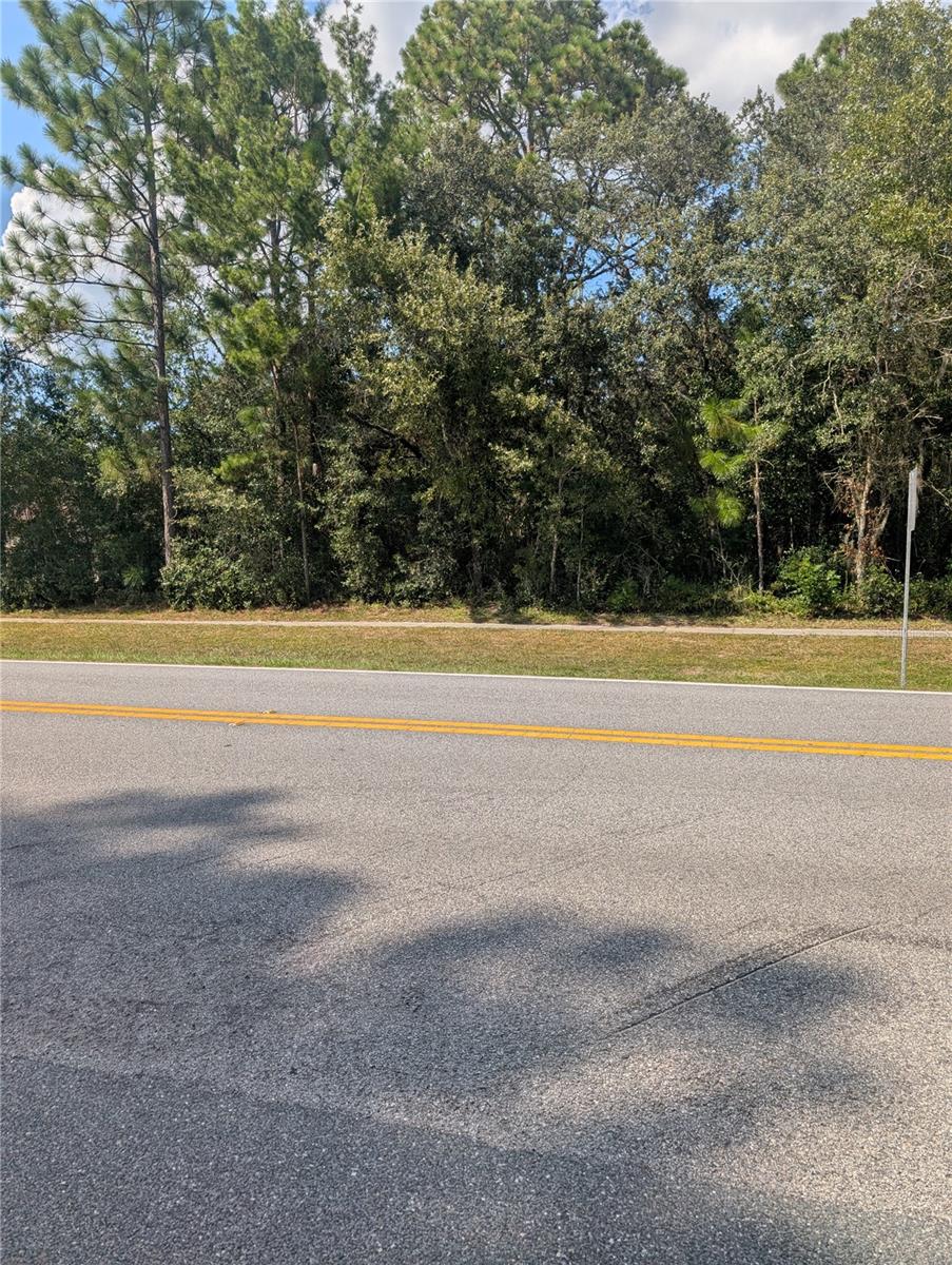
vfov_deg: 71.5
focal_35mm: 24
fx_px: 878
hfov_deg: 56.9
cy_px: 632
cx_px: 476
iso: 25
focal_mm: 6.9
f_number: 1.68
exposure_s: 1/1250
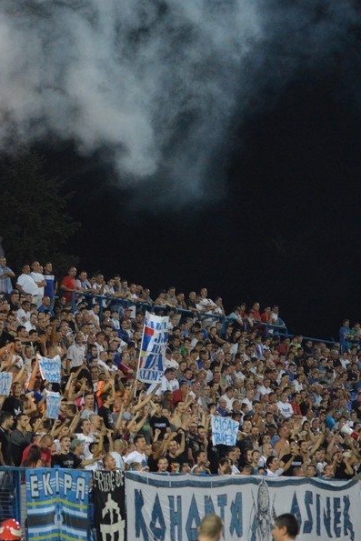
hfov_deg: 6.2
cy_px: 271
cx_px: -23
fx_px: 3337
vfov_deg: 9.3
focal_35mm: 222
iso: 3200
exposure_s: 1/250
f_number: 5.6
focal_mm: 98
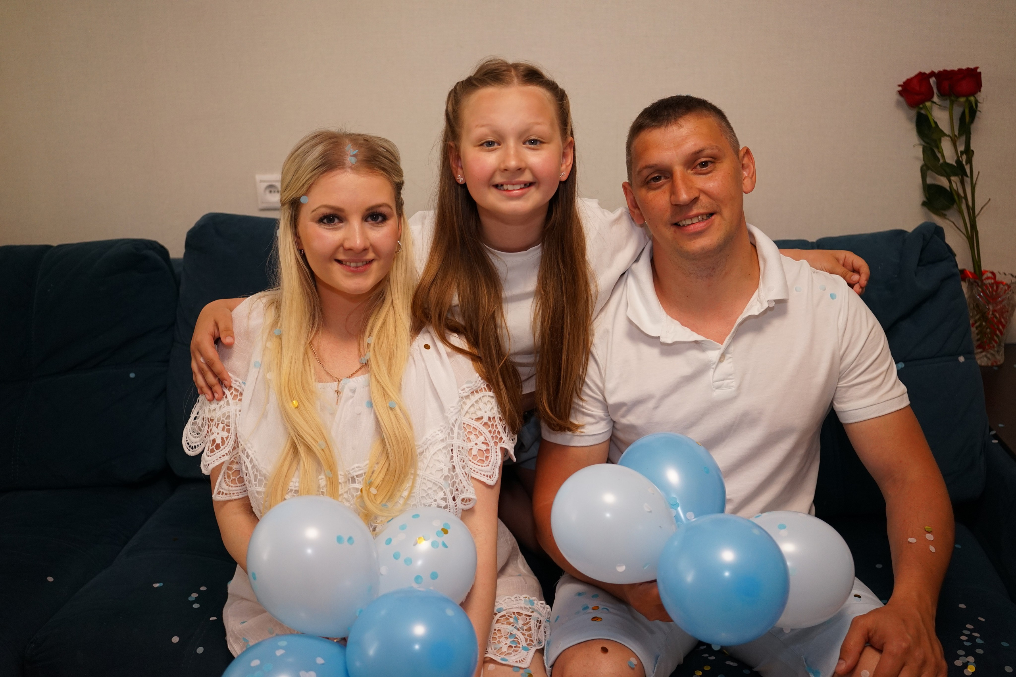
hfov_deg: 54.4
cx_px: 508
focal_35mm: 35
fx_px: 988
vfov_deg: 37.9
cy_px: 338
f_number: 2.8
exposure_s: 1/250
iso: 640
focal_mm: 35
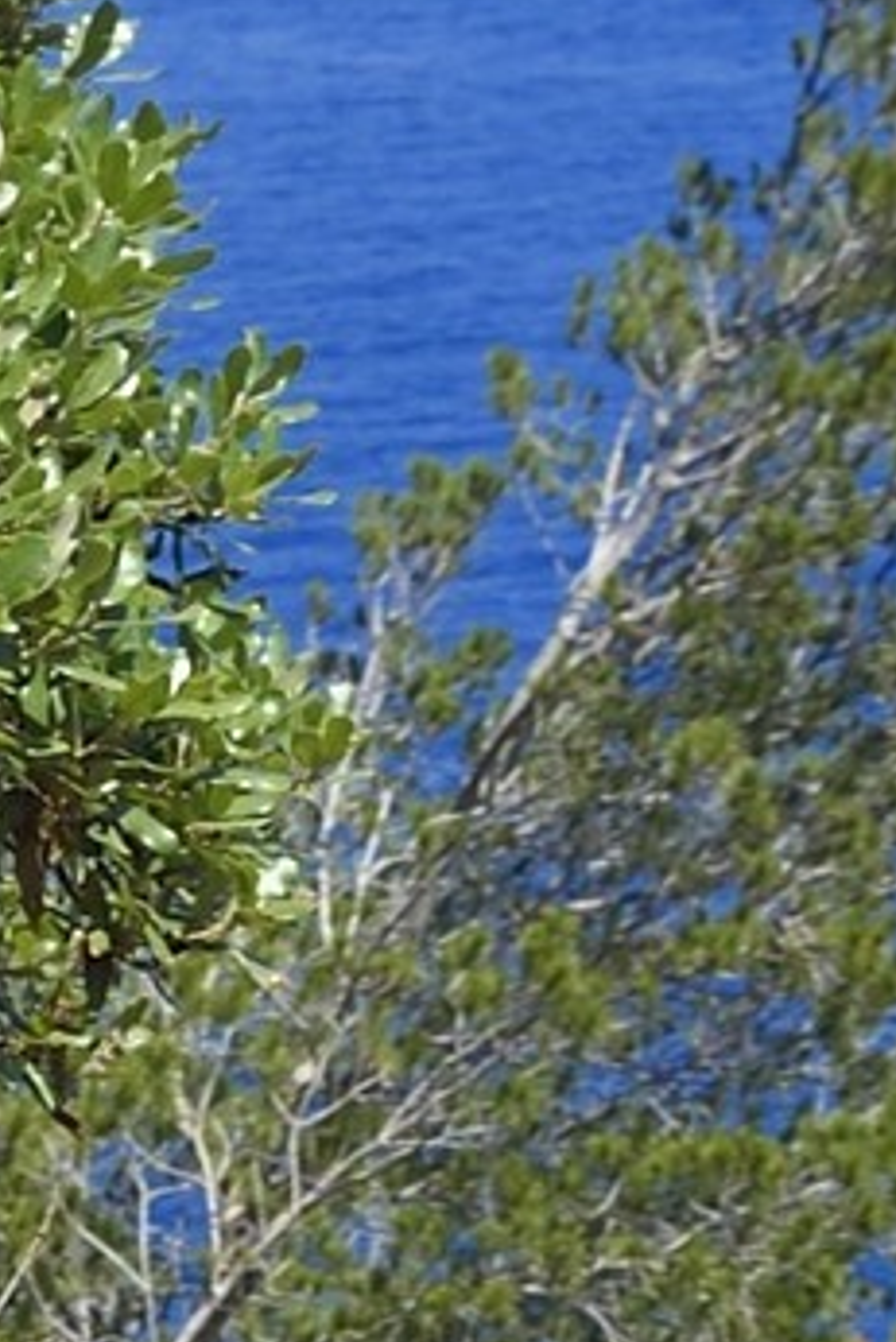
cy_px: 3423
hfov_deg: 6.8
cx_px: 353
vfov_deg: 9.0
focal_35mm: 201
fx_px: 7496
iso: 200
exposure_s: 1/500
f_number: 9
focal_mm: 29
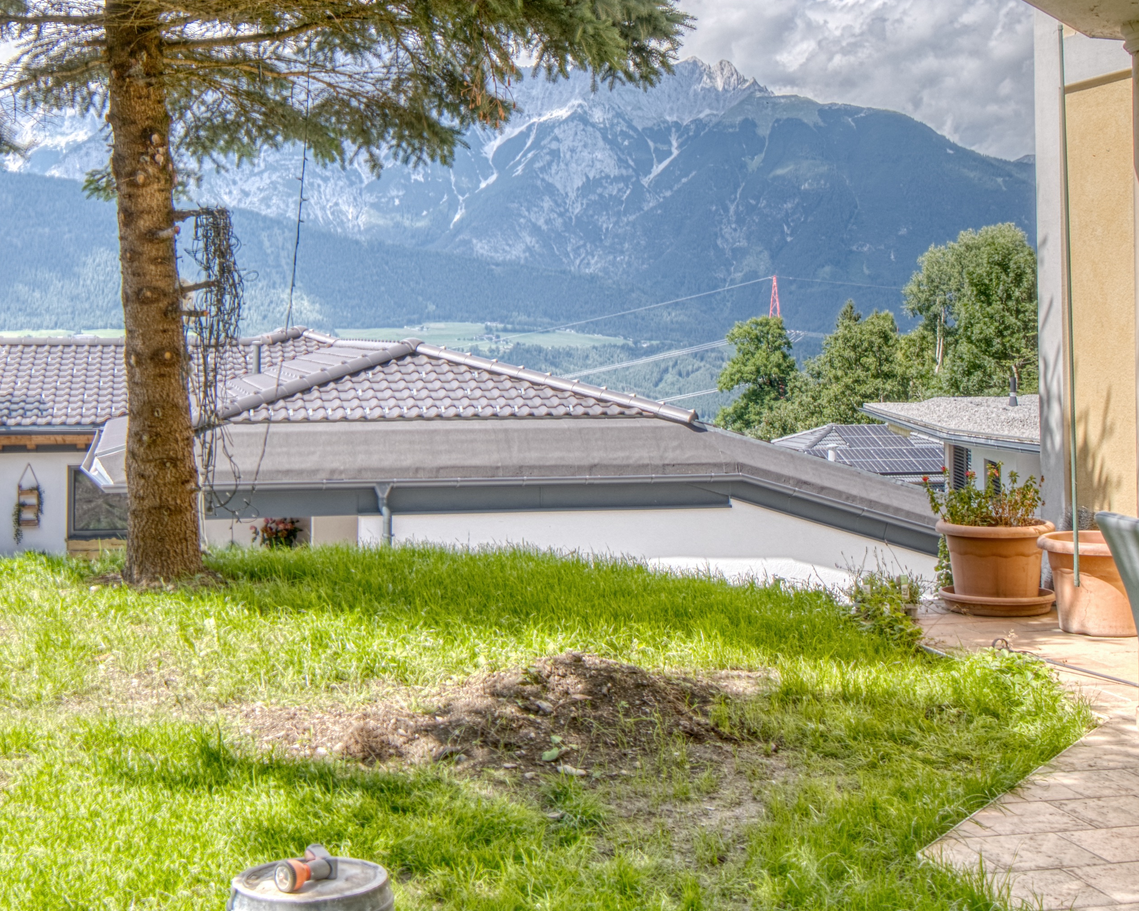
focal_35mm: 50
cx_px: 510
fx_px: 1690
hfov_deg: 37.2
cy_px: 313
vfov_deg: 30.0
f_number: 8
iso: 100
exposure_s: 1/160
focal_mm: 15
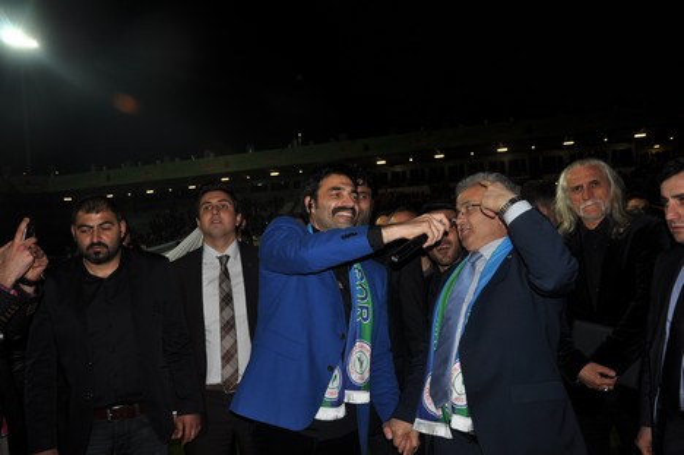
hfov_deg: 62.0
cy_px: 228
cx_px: 342
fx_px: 569
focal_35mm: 30
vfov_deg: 43.5
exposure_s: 1/60
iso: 200
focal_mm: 20
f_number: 3.8
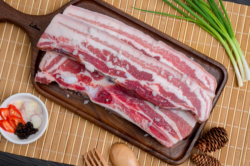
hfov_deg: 40.4
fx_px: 340
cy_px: 83
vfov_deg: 27.5
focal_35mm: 49
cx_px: 125
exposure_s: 1/160
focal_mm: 49
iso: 100
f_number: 11
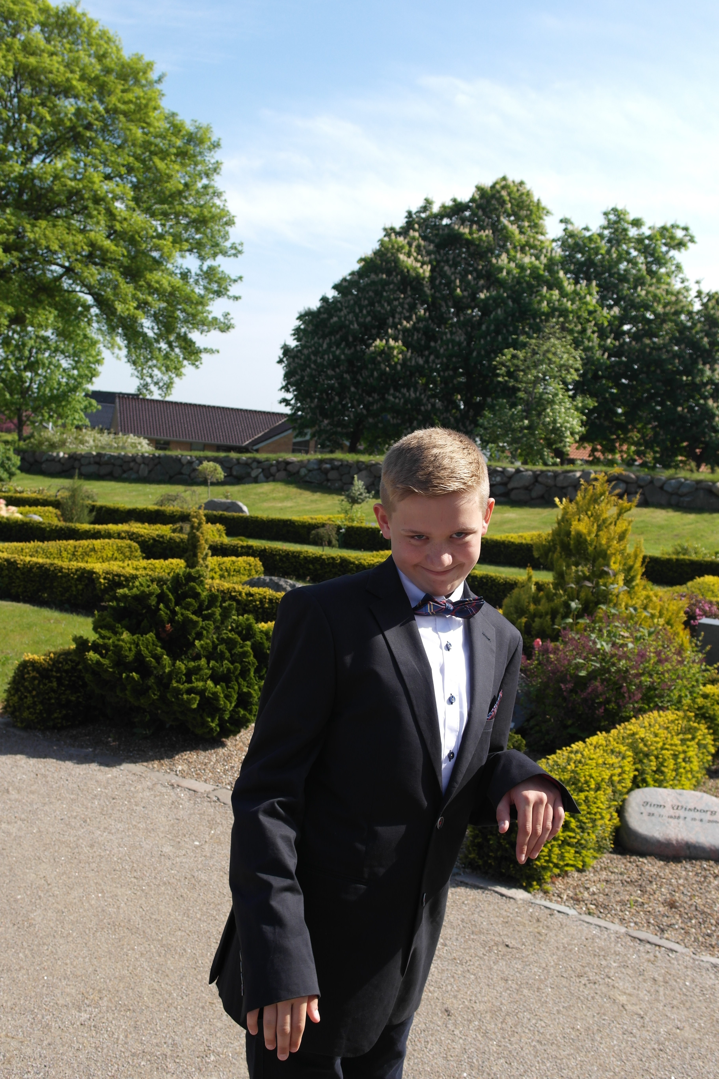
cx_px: 360
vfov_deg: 53.1
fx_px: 1078
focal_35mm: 36
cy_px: 540
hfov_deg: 36.9
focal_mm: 24
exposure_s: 1/250
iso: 100
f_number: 6.3
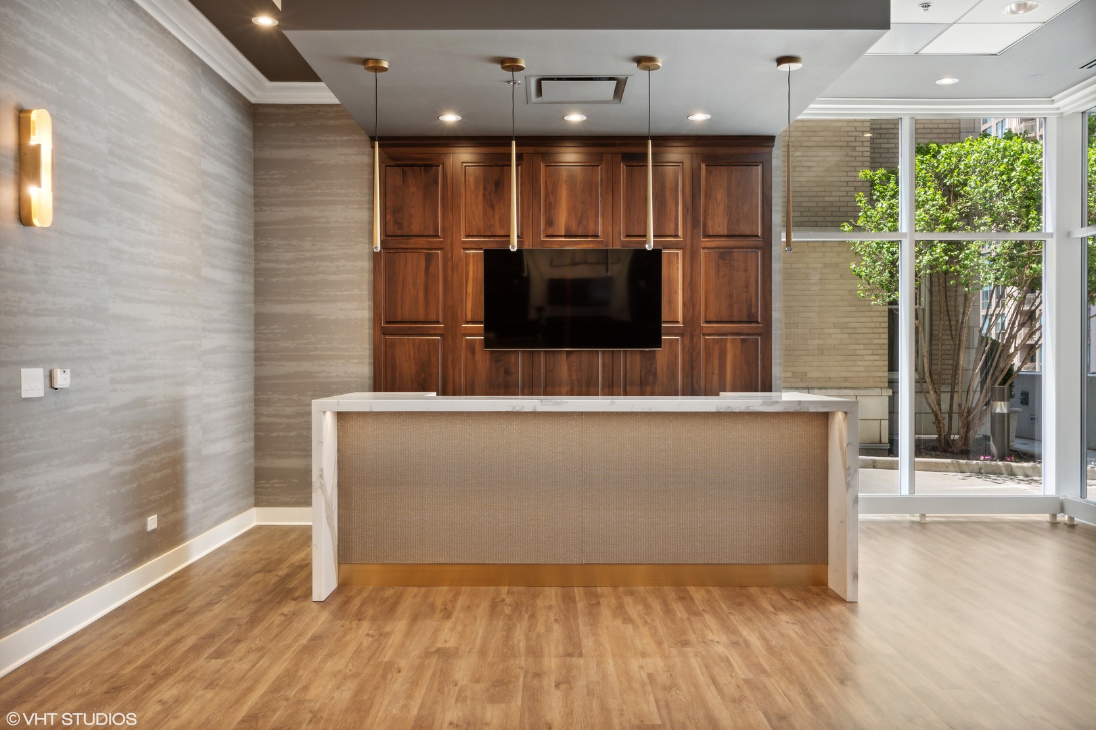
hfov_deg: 65.5
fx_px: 852
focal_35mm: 28
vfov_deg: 46.4
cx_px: 548
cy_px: 365
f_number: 8
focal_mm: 19
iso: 320
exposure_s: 1/20
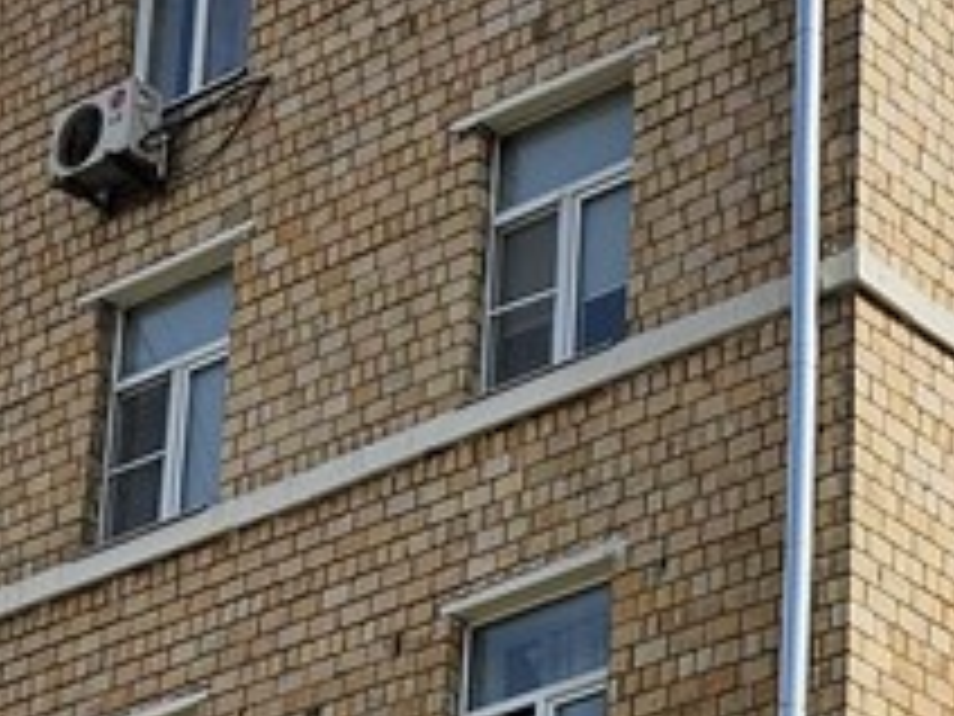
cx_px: 1251
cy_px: 1117
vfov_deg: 10.9
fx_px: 3583
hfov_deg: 14.5
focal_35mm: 130
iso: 25
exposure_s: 1/2600
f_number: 1.8
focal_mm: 5.4
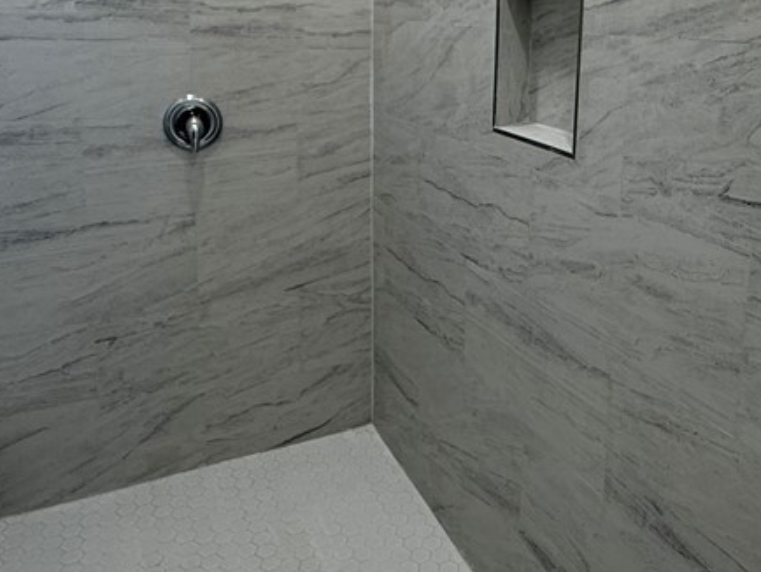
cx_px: 507
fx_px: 726
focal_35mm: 33
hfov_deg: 54.2
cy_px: 126
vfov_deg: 41.4
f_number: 2.2
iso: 200
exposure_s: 1/120
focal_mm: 2.22
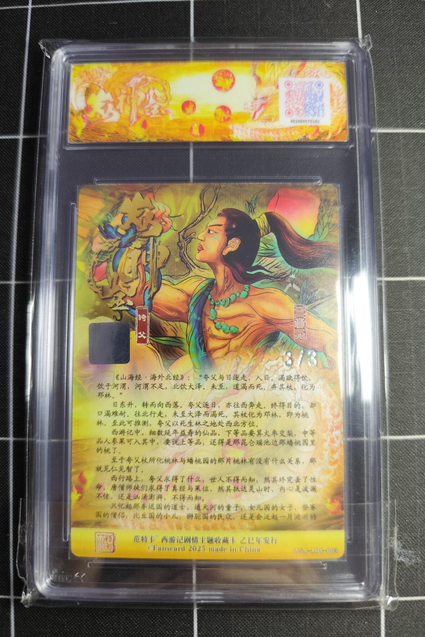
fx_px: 425
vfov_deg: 73.7
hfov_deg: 53.1
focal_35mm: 24
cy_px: 318
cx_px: 221
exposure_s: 1/50
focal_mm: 6.14
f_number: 1.65
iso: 400
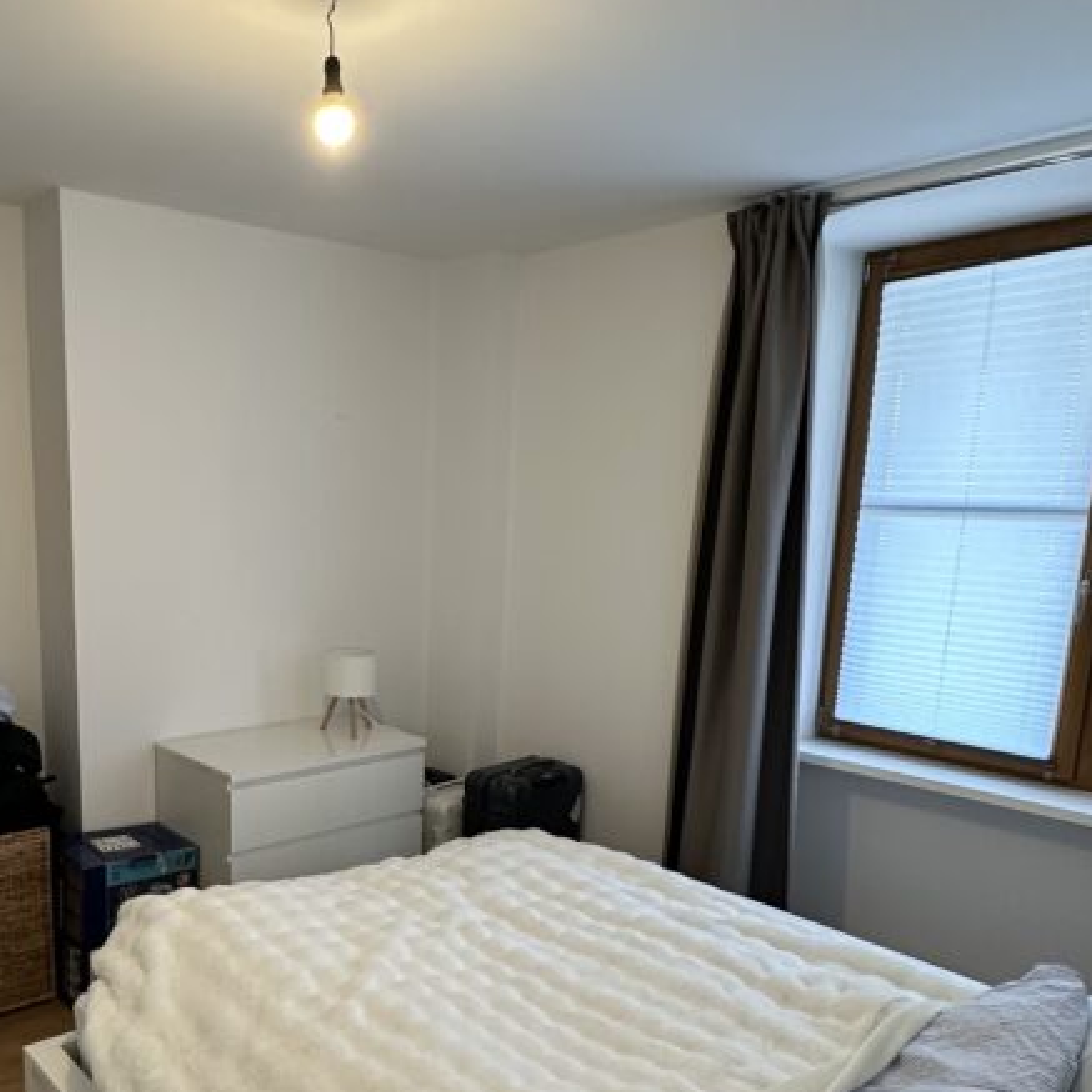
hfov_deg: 54.2
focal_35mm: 29
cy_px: 690
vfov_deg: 54.9
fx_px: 1035
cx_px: 340
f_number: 2.2
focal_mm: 2.22
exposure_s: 1/99
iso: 250
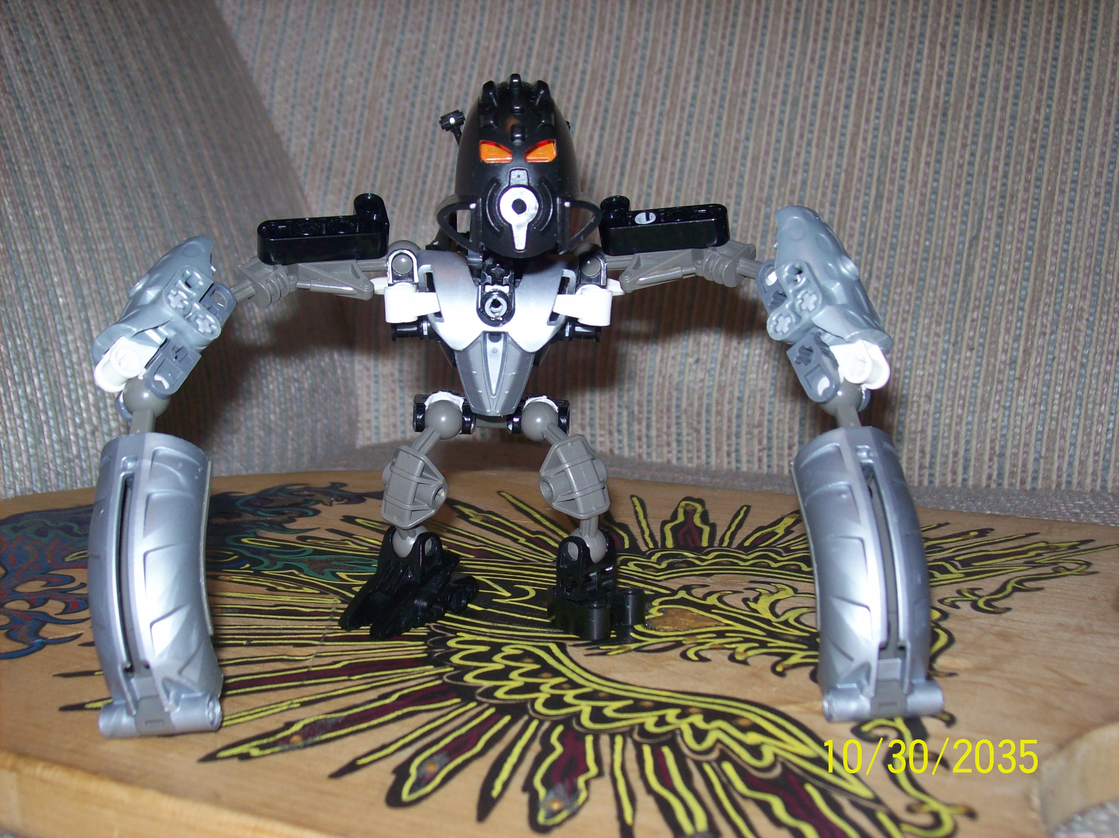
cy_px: 419
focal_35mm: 45
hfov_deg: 42.1
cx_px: 560
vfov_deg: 32.2
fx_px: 1454
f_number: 3
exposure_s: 1/73.6
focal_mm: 7.6
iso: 80
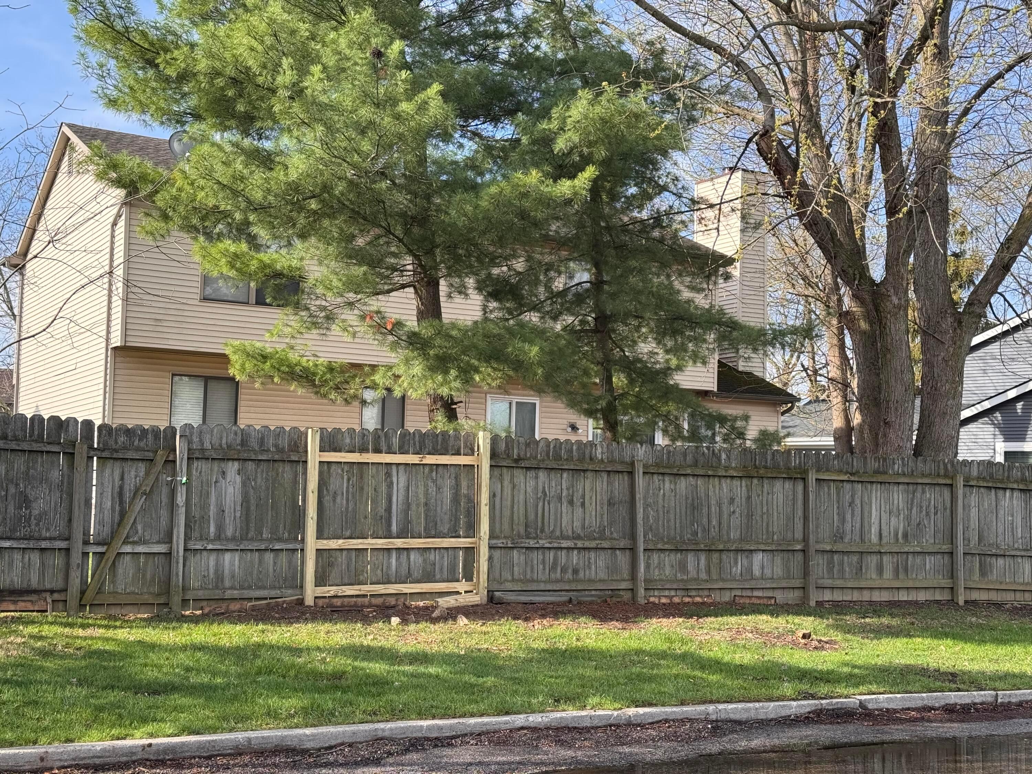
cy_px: 387
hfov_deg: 39.7
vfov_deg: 30.3
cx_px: 516
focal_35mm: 48
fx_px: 1431
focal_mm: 6.76
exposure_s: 1/1059
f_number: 1.78
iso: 64
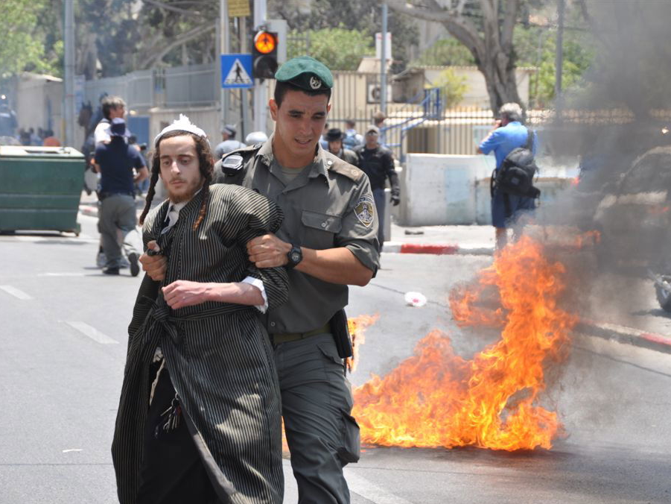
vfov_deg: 11.3
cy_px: 252
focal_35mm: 131
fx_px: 2540
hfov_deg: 15.0
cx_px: 366
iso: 200
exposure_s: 1/320
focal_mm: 80
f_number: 9
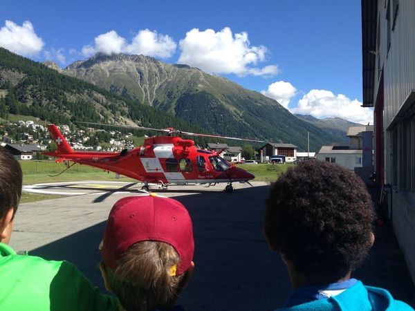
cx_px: 208
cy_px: 156
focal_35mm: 33
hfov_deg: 55.4
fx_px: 396
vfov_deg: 42.9
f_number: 2.4
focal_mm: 4.12
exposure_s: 1/1106
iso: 50
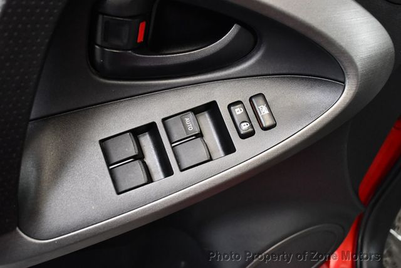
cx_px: 200
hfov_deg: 53.1
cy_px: 134
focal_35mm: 36
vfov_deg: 36.9
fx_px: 401
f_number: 3.5
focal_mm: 18
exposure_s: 1/80
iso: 3200
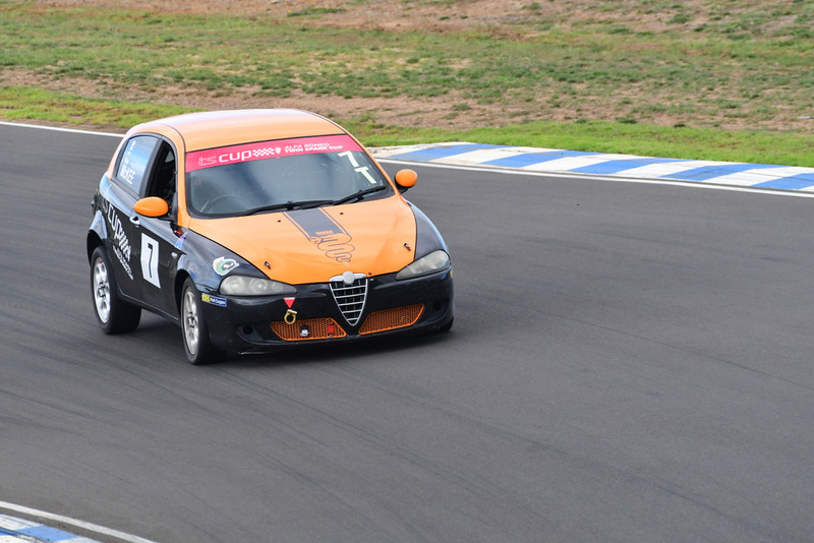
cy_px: 272
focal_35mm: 660
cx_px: 407
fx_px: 14928
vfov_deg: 2.1
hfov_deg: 3.1
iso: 640
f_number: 7.1
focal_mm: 440
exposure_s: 1/640
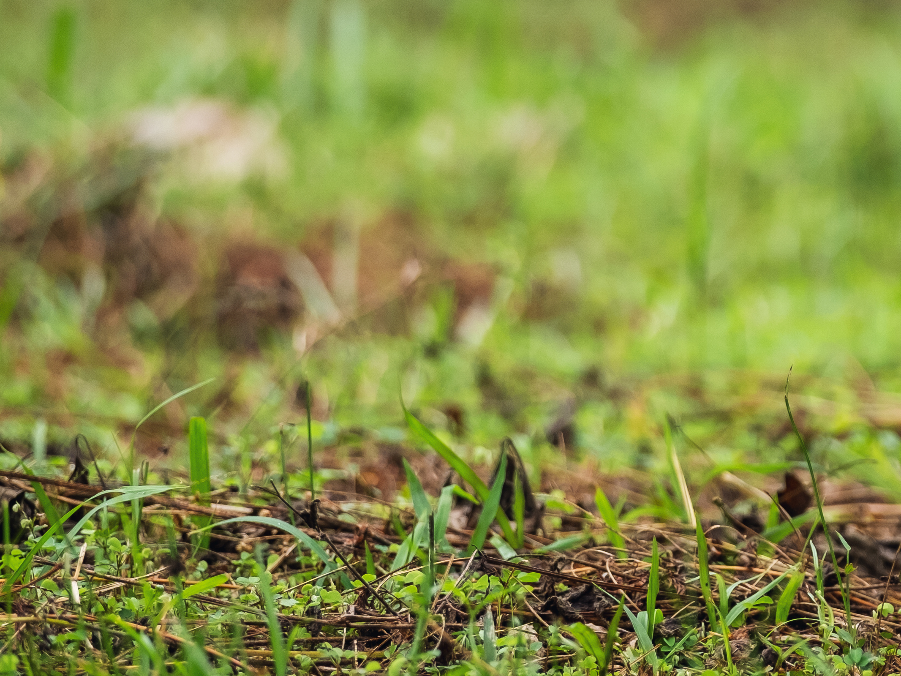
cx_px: 1036
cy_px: 91
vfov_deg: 2.6
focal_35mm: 568
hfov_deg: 3.5
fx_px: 14785
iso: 200
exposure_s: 1/640
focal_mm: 140
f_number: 2.8
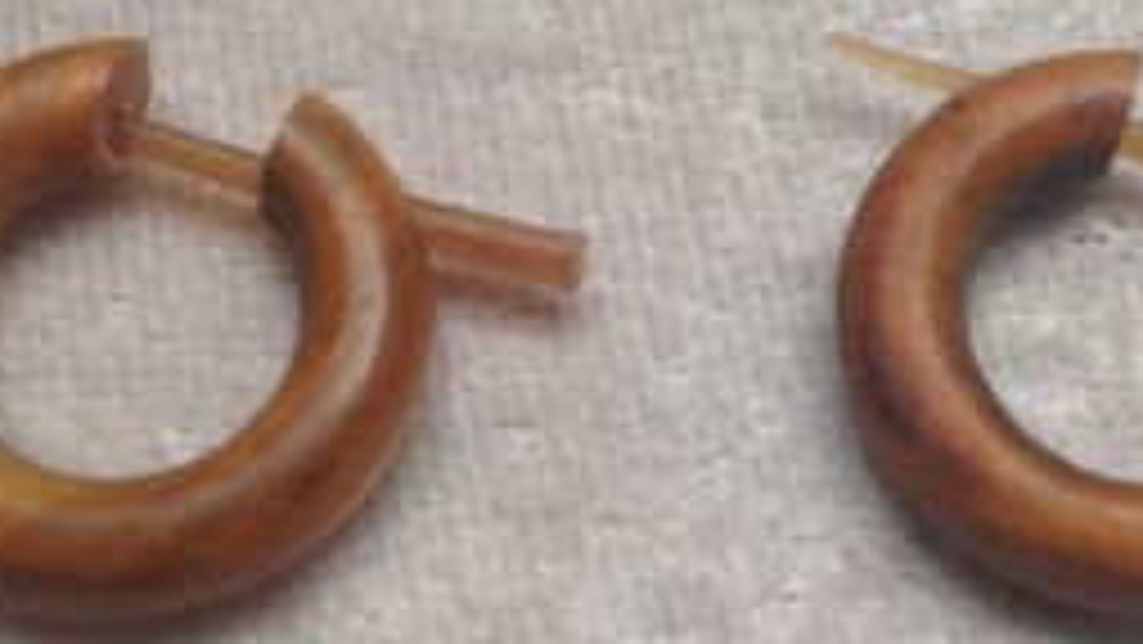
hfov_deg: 29.3
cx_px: 688
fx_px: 2183
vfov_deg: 16.8
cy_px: 372
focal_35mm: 72
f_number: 2.4
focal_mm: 4.28
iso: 50
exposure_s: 1/60
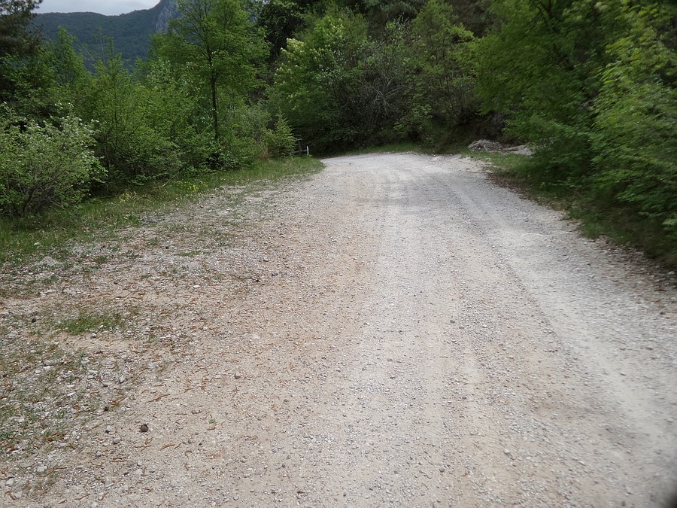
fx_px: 469
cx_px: 338
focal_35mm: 24
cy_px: 254
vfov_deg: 56.8
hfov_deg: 71.6
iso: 100
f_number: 3.1
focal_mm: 4.4
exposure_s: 1/1500
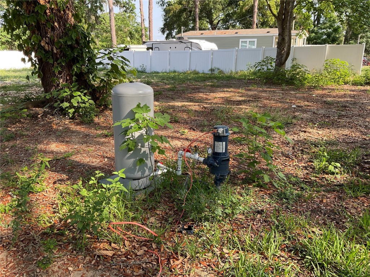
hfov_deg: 61.7
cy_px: 138
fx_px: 310
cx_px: 185
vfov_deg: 48.2
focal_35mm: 29
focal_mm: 3
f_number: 1.8
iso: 16
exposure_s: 1/257
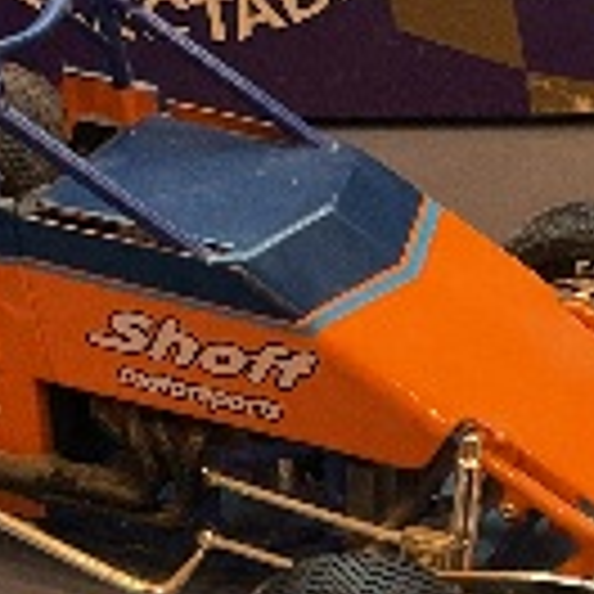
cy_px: 256
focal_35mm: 124
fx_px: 2407
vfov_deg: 14.1
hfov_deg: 13.9
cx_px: 590
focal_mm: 3
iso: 160
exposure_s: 1/50
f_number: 1.8
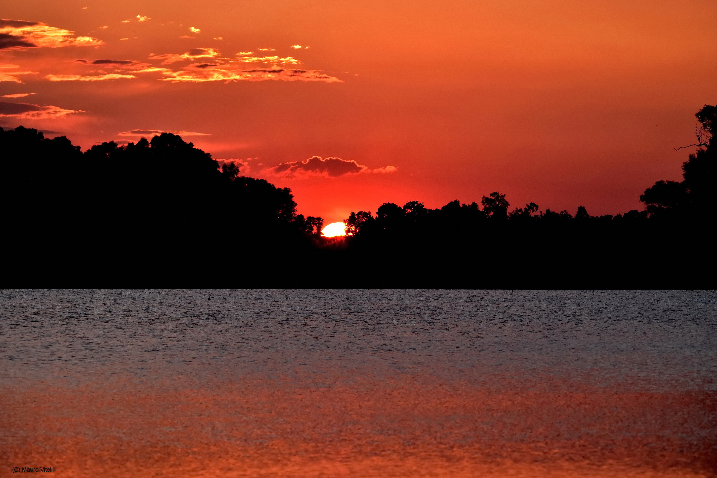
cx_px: 358
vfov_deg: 6.1
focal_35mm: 225
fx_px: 4480
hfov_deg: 9.2
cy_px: 239
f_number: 5
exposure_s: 1/1250
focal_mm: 150
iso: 800
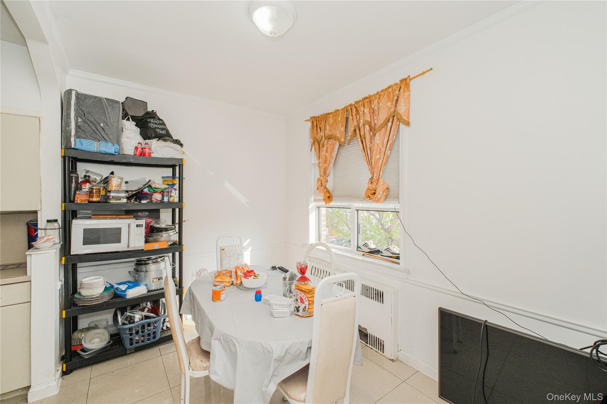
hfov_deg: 100.4
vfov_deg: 77.3
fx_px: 253
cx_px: 304
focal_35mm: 15
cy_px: 202
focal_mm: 10
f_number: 8
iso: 500
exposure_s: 1/60
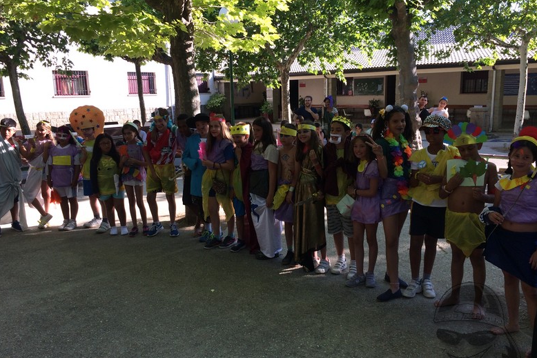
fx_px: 462
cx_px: 262
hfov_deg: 60.3
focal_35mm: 31
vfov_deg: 42.3
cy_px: 179
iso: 32
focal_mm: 4.15
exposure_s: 1/326
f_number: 2.2
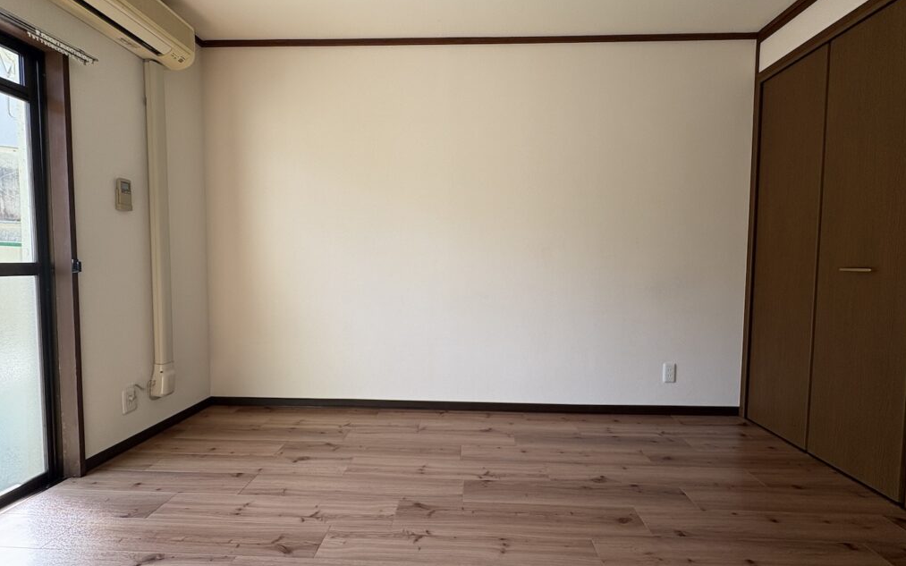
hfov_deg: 101.5
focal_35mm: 15
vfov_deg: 74.8
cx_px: 457
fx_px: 370
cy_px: 281
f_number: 2.2
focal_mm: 2.22
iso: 40
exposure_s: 1/99
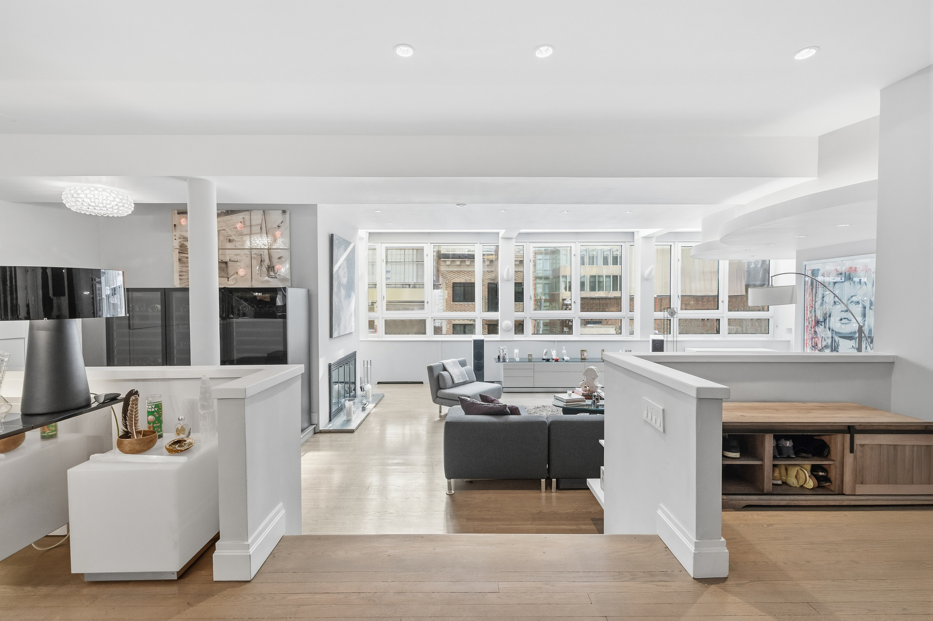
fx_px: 388
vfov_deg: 77.2
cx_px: 466
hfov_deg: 100.4
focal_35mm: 15
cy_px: 310
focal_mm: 15
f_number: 8
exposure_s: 1/50
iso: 500
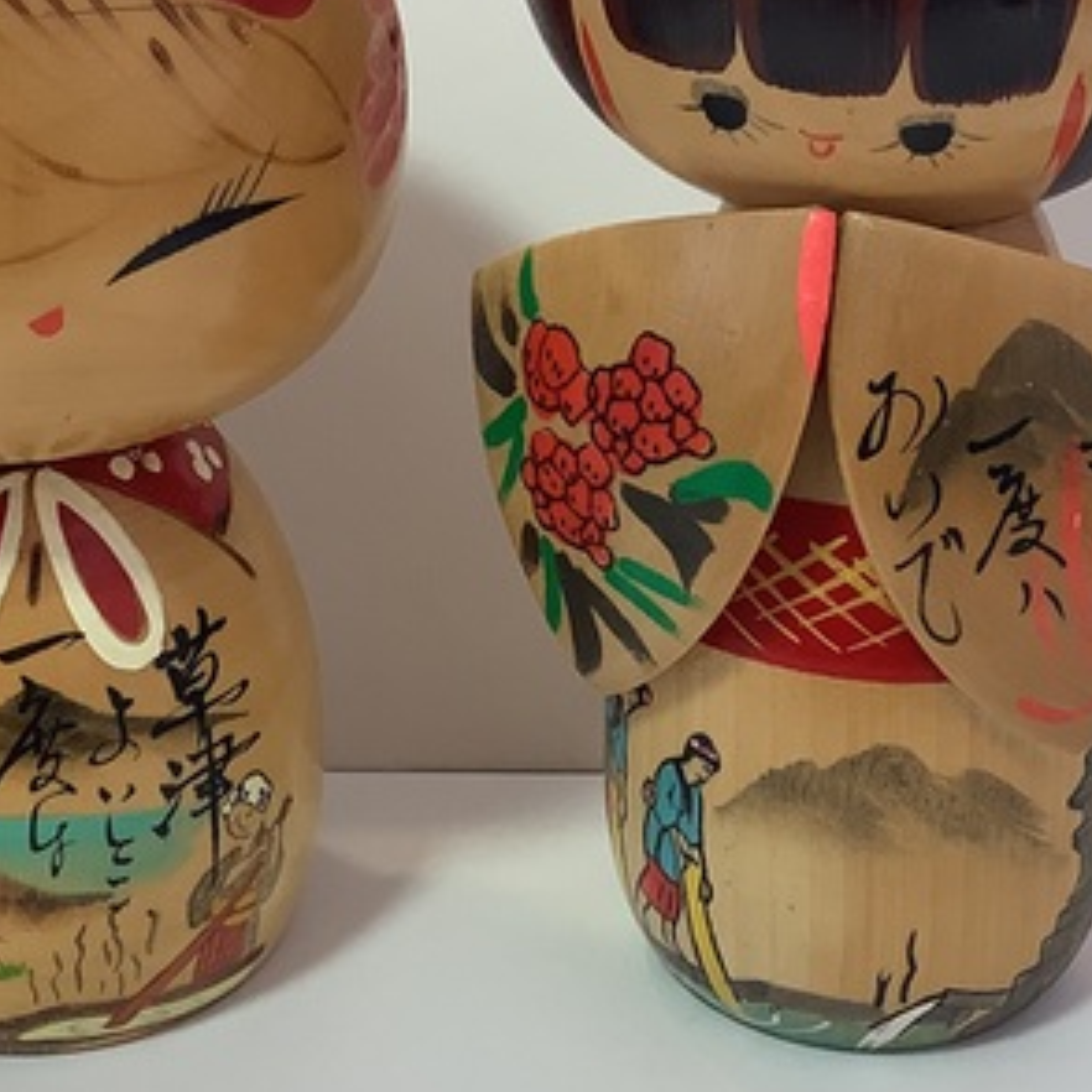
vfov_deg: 25.7
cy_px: 442
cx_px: 524
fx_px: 2391
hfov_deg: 25.7
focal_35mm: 67
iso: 64
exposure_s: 1/50
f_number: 2.4
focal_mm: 3.3
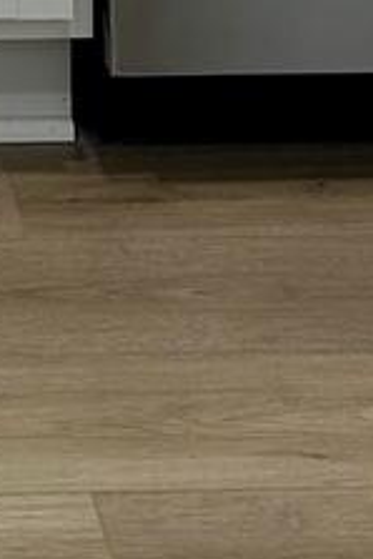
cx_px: -338
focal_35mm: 186
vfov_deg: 9.1
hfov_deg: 7.2
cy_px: -1065
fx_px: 2886
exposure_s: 1/166
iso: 50
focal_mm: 5.7
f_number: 1.5
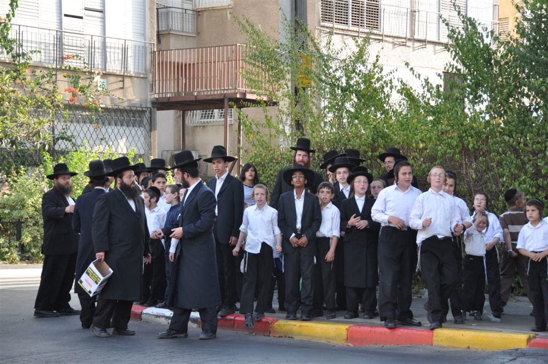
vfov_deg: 13.0
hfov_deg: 19.5
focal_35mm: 105
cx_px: 274
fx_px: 1596
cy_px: 182
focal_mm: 70
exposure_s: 1/125
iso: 280
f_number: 5.6
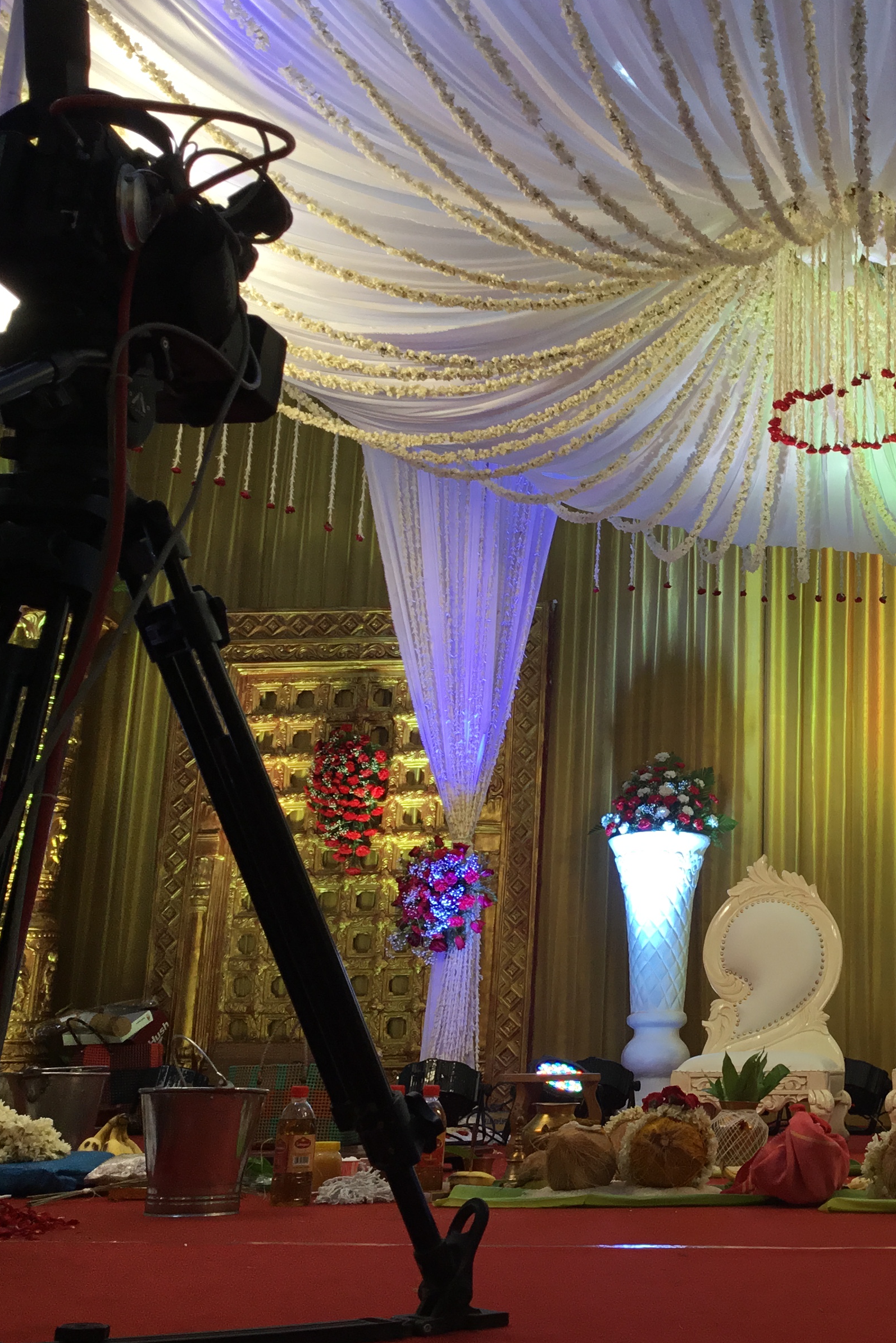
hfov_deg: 28.7
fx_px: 1642
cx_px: 884
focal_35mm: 44
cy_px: 661
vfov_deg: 44.5
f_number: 2.4
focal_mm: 3.3
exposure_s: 1/100
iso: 32
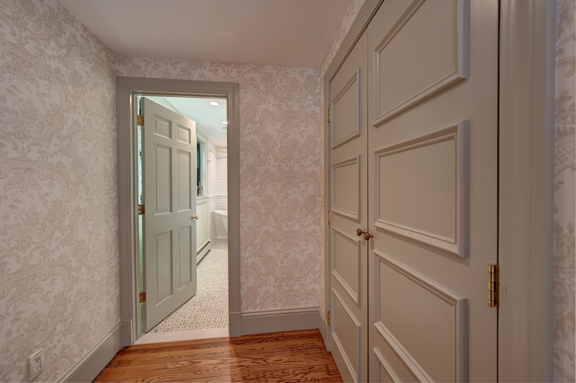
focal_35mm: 14
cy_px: 192
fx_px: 224
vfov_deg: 81.1
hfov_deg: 104.3
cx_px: 288
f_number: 8
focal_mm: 14
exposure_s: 1/4
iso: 200
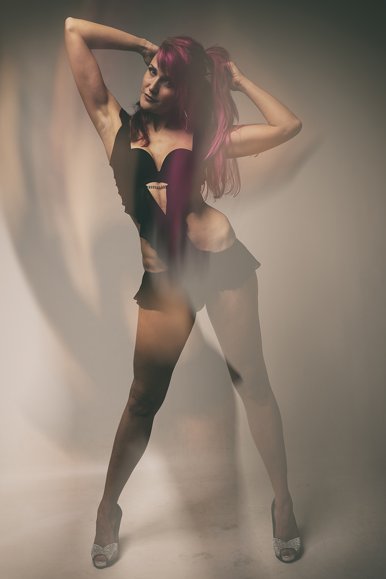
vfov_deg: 39.6
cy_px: 290
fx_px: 804
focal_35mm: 50
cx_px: 193
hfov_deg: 27.0
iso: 125
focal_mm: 50
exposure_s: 1/200
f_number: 8
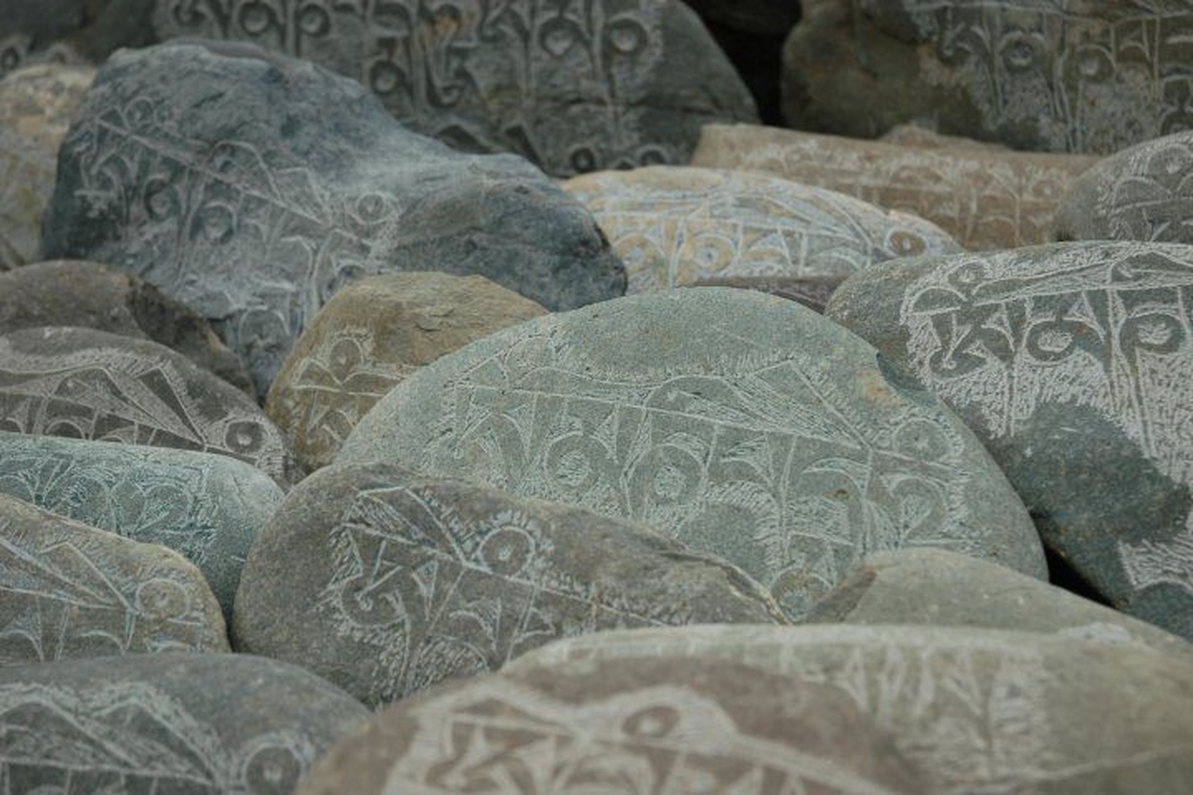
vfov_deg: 19.7
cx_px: 596
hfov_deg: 29.2
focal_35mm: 69
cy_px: 398
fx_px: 2286
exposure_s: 1/1250
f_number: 4.5
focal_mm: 46
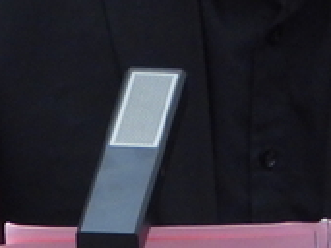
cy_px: -250
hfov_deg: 1.6
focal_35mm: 1259
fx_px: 12030
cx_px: 374
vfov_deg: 1.2
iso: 400
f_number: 4.5
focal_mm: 38.6
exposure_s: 1/30
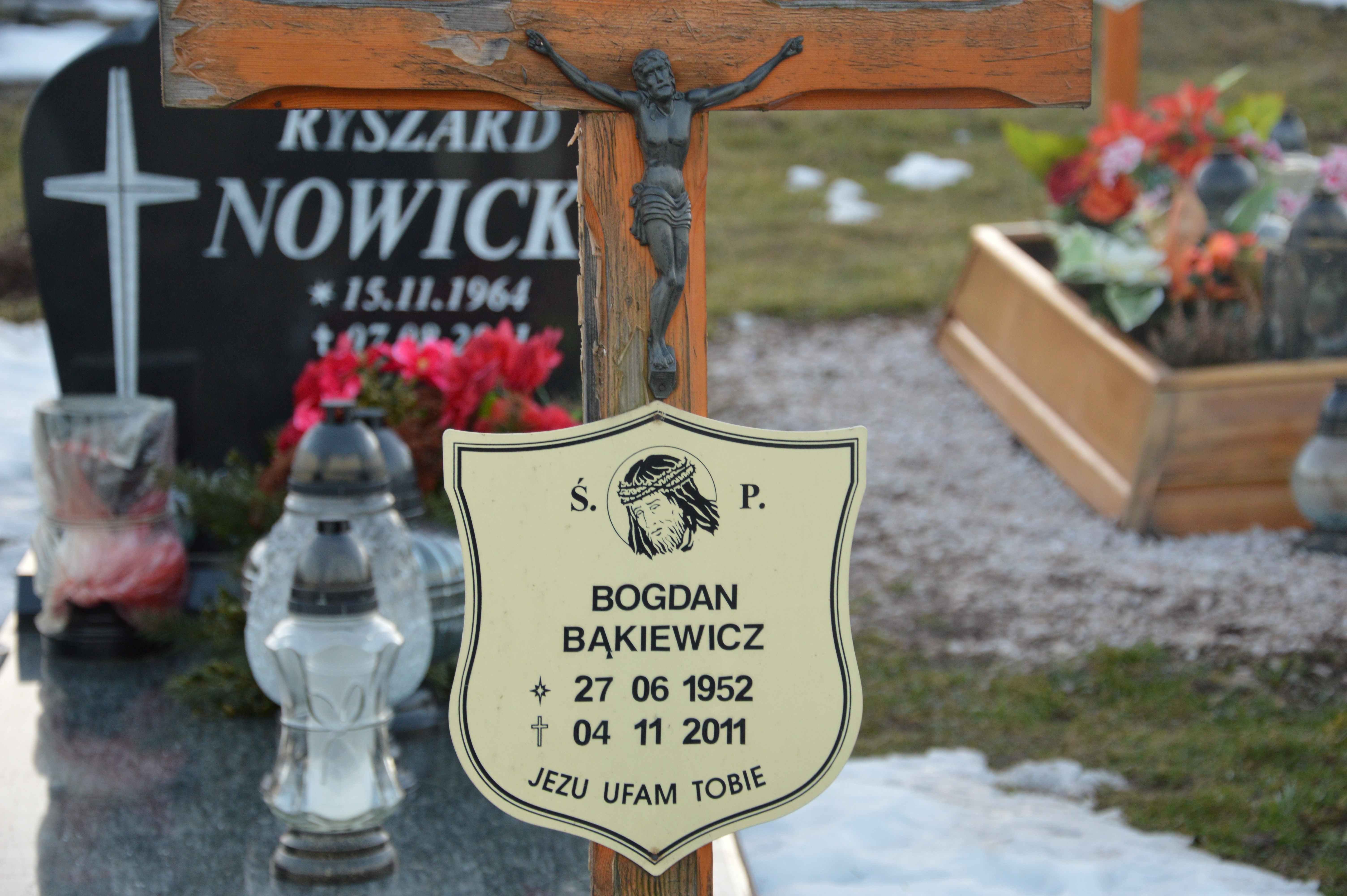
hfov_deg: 20.6
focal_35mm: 99
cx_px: 674
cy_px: 448
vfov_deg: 13.8
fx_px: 3701
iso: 720
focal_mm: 66
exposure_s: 1/125
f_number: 5.3
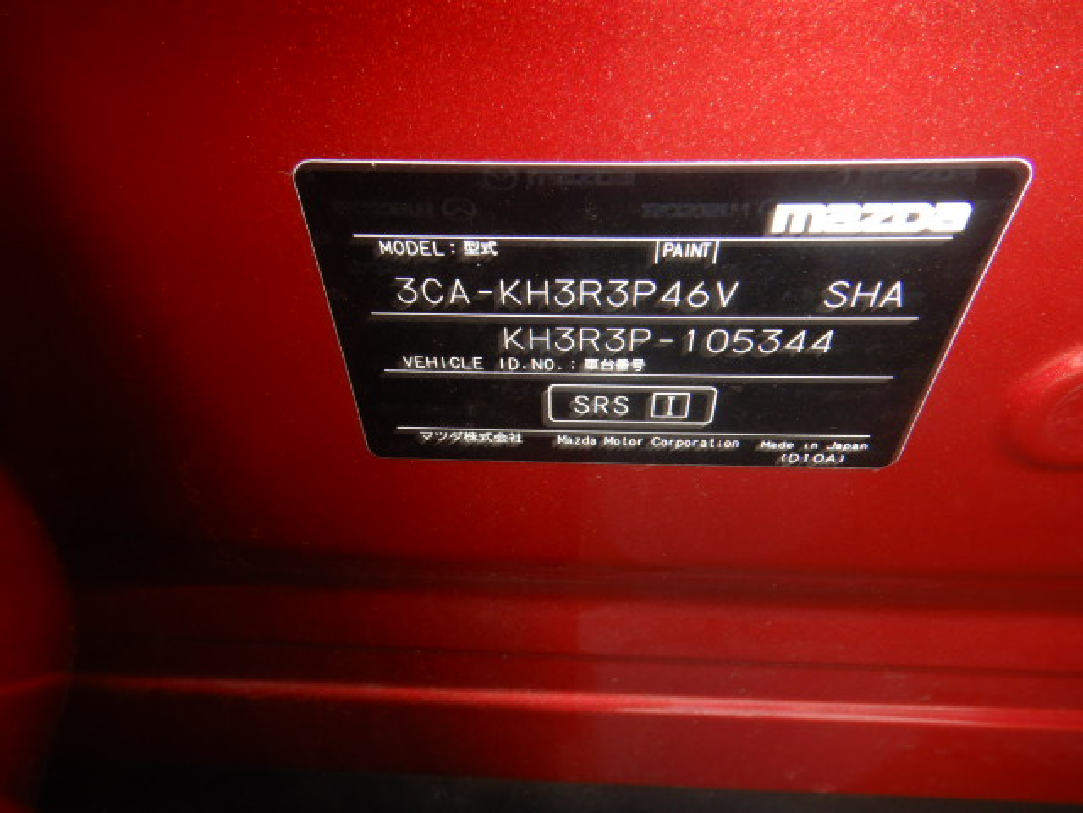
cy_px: 406
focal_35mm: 24
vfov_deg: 56.8
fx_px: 751
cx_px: 542
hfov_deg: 71.6
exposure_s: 1/30
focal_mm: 4.3
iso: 200
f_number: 8.2
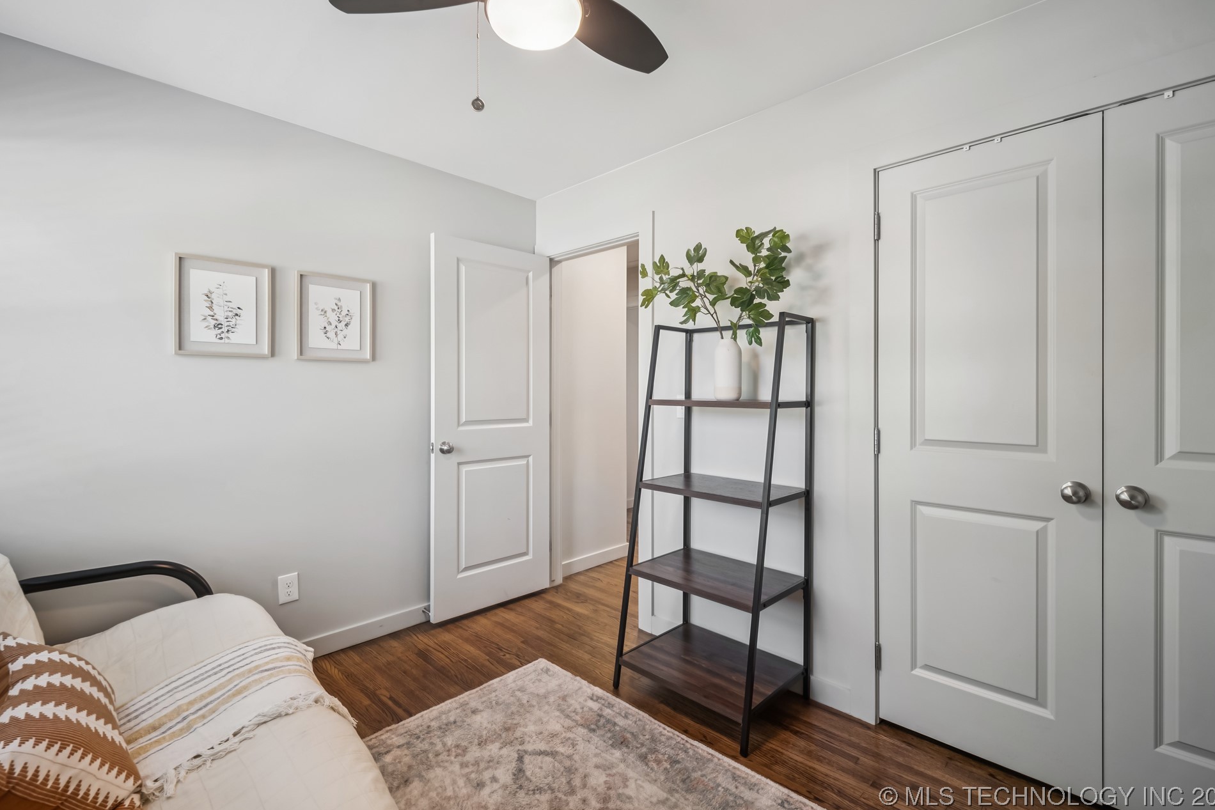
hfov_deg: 100.4
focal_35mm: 15
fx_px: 506
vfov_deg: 77.3
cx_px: 600
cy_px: 388
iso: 640
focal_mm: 14
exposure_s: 1/6
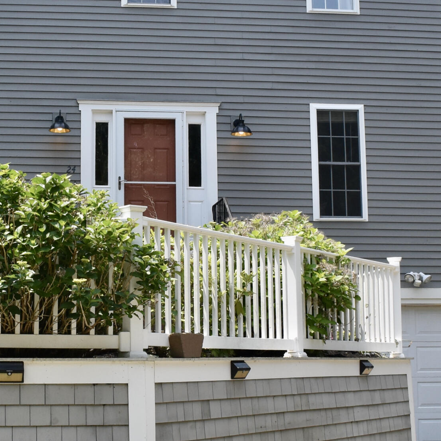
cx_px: 75
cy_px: 207
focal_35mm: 62
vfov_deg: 27.7
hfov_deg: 27.1
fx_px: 894
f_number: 8
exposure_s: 1/500
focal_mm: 18
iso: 450
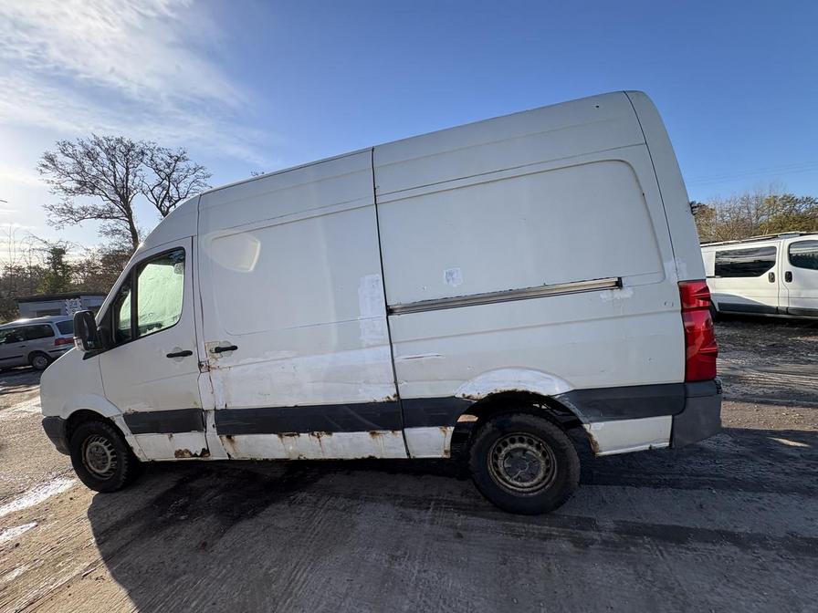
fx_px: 331
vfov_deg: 85.7
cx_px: 409
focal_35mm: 14
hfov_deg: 102.1
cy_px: 306
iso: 50
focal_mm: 2.22
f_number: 2.2
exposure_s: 1/713
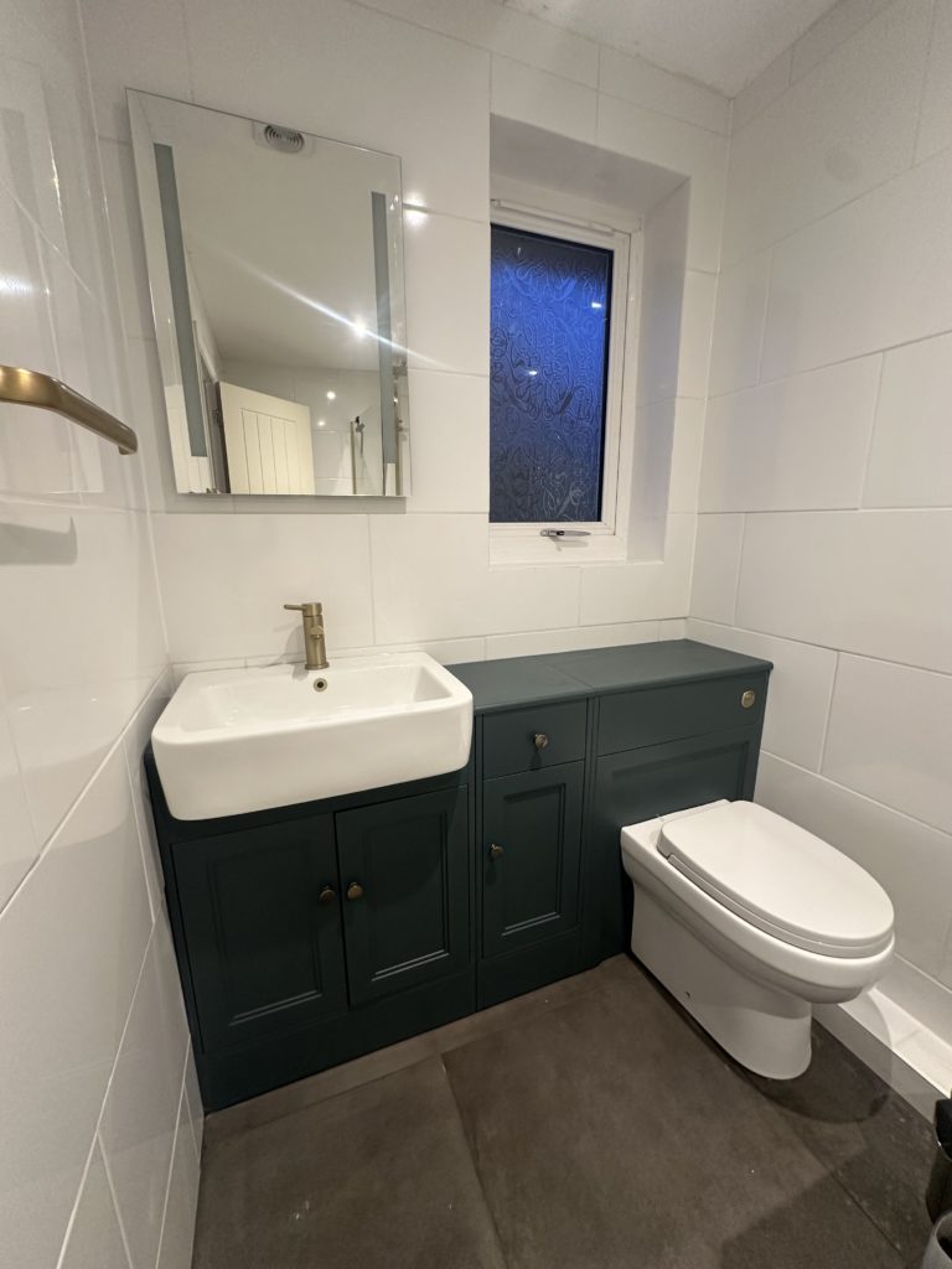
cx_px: 476
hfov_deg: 85.7
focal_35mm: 14
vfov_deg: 102.1
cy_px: 634
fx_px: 513
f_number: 2.2
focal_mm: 2.22
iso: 160
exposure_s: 1/50
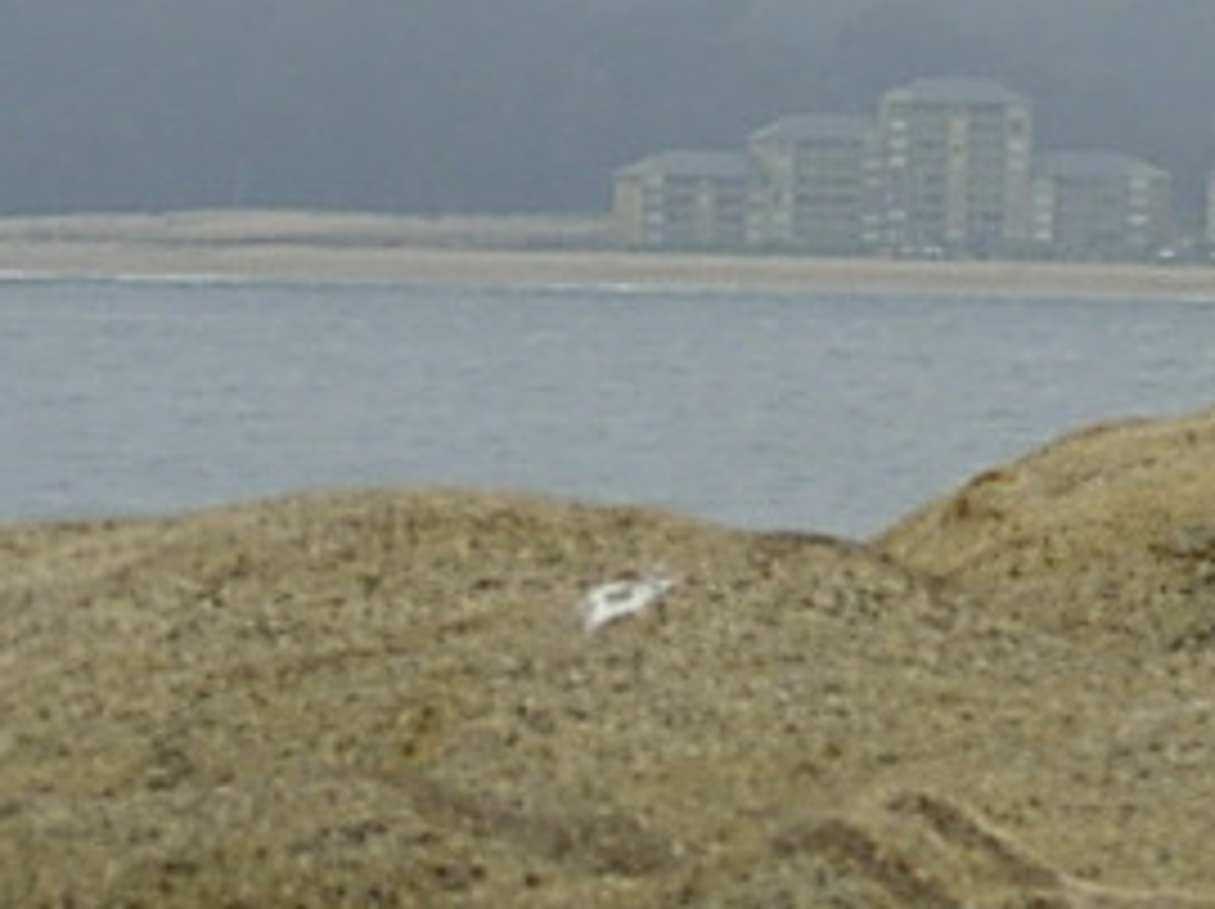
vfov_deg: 3.8
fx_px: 13852
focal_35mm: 395
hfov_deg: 5.0
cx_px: 1390
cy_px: -184
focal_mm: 17.2
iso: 50
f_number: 4
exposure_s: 1/456
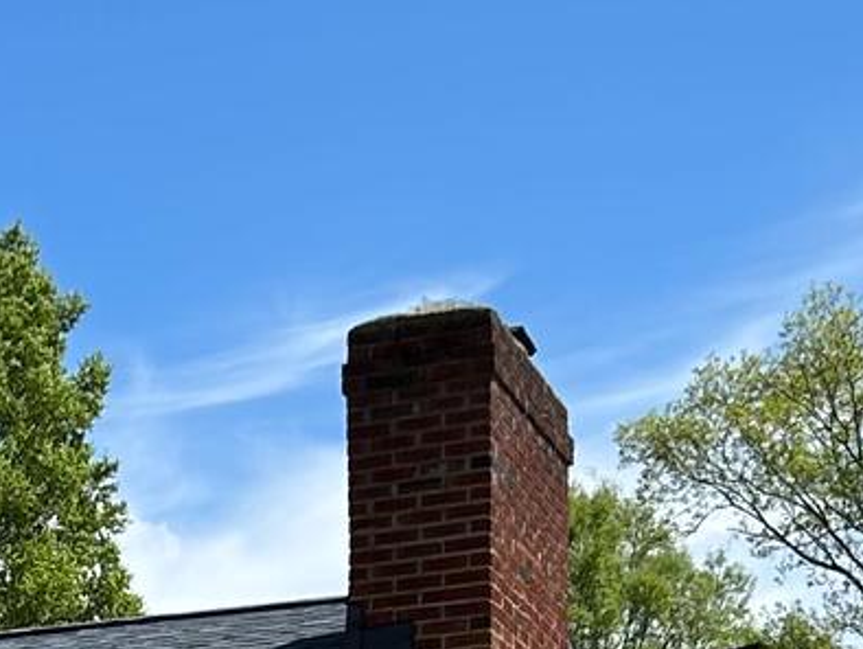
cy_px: 1294
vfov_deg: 10.2
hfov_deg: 13.9
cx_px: -361
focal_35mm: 135
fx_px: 3368
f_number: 1.5
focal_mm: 5.7
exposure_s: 1/3077
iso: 50
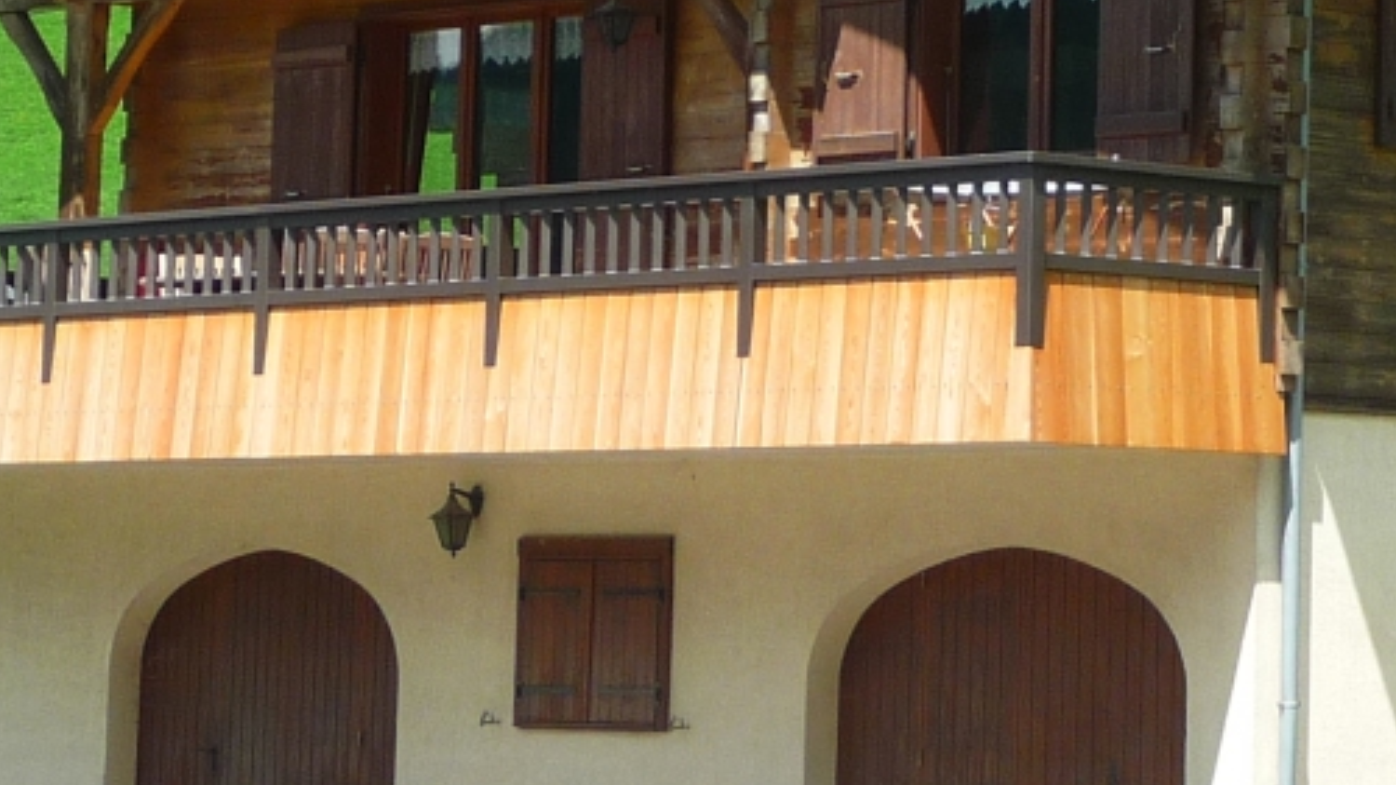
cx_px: 1251
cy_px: -110
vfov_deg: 7.7
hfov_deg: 13.6
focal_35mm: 157
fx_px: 5810
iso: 100
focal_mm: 8
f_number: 4.2
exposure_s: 1/400
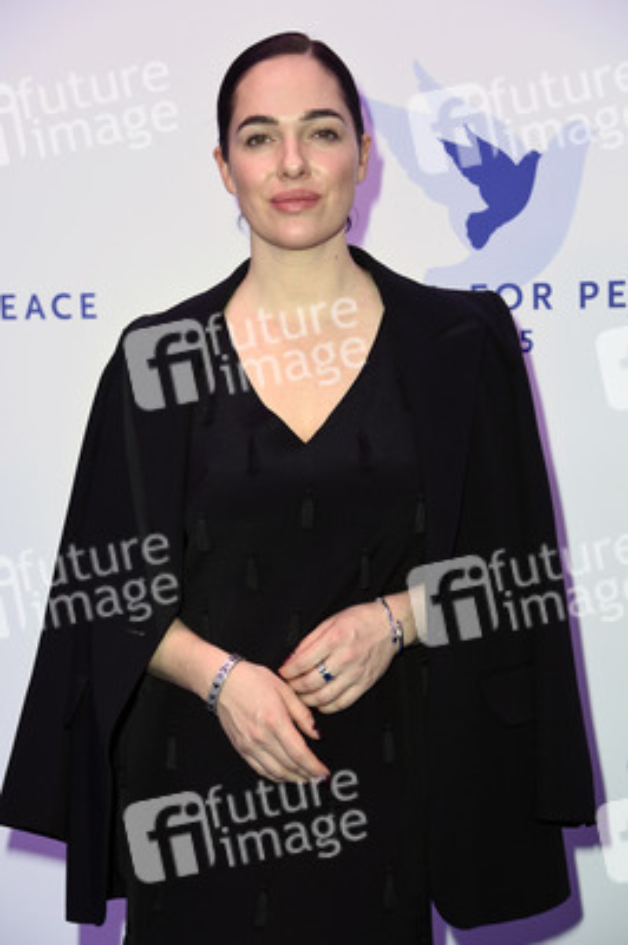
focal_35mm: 92
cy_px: 472
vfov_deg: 22.2
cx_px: 314
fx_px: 2411
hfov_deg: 14.8
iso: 640
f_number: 5.6
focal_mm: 92
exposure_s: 1/250
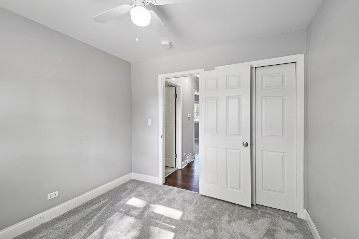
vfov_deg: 77.3
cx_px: 180
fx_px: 149
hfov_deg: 100.4
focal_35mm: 15
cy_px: 120
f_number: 8
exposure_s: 1/15
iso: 320
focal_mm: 10
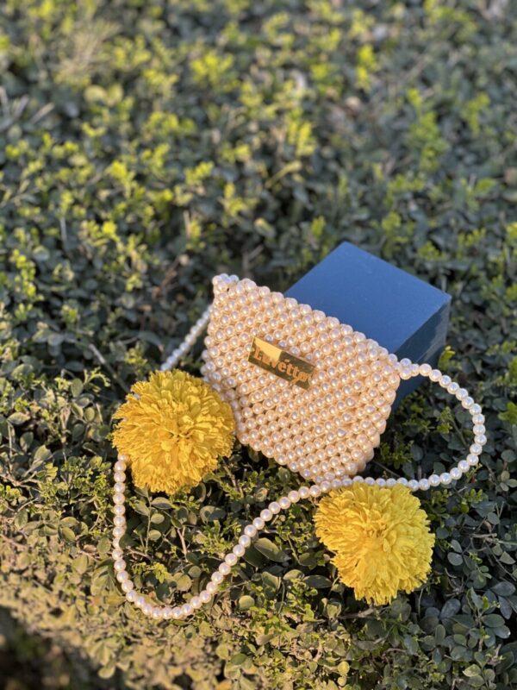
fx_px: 1533
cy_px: 345
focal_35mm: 77
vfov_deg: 25.3
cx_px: 258
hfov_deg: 19.1
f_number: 2.8
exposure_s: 1/121
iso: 32
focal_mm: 9
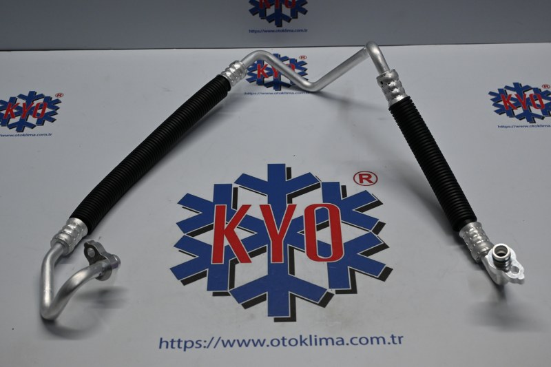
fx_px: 872
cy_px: 184
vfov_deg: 23.8
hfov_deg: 35.1
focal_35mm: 57
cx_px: 276
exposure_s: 1/125
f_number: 5.6
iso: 560
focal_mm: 38
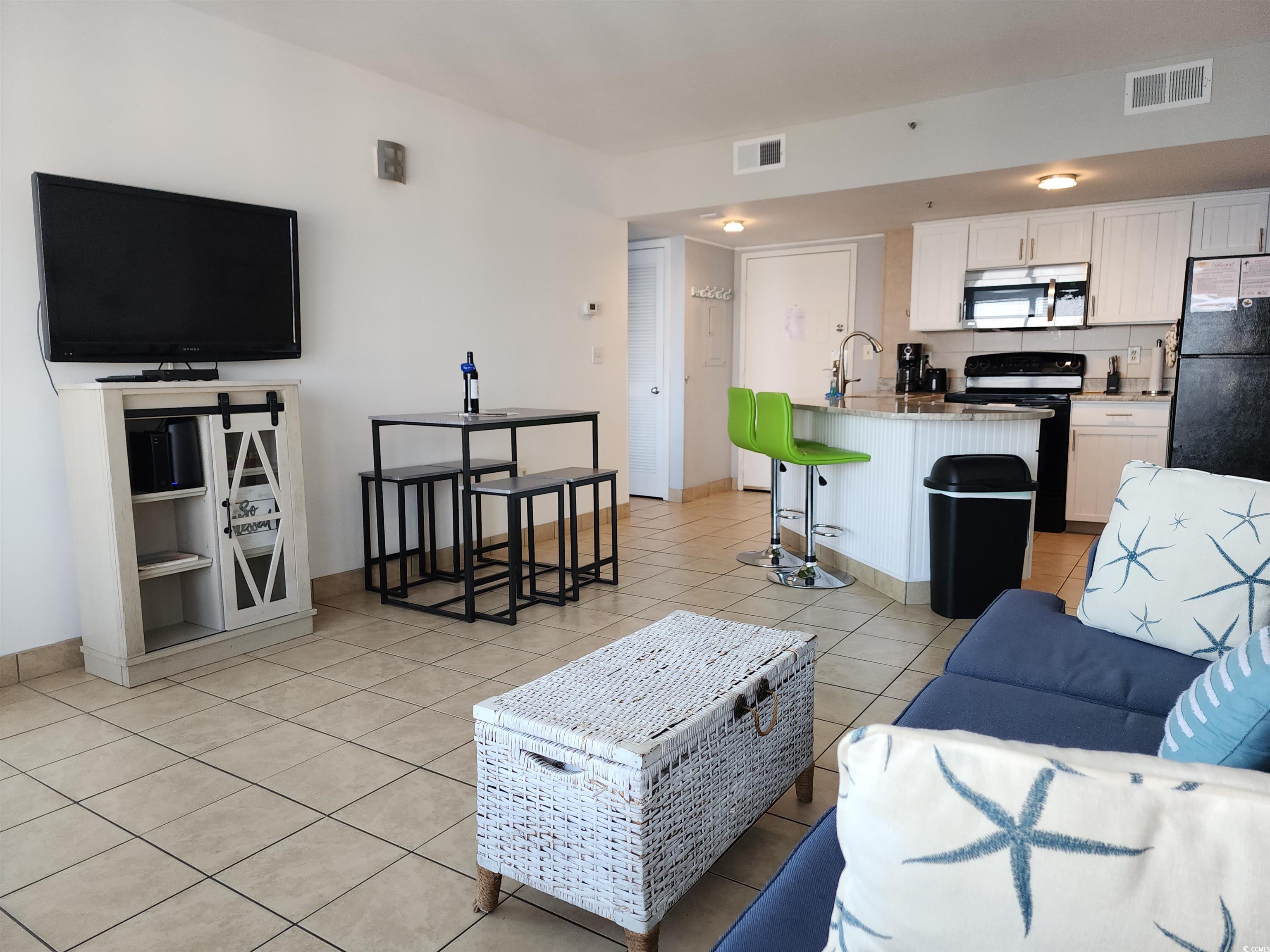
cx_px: 635
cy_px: 476
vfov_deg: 58.9
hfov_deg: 73.9
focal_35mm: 23
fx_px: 844
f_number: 1.8
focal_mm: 6.4
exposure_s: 1/60
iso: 80
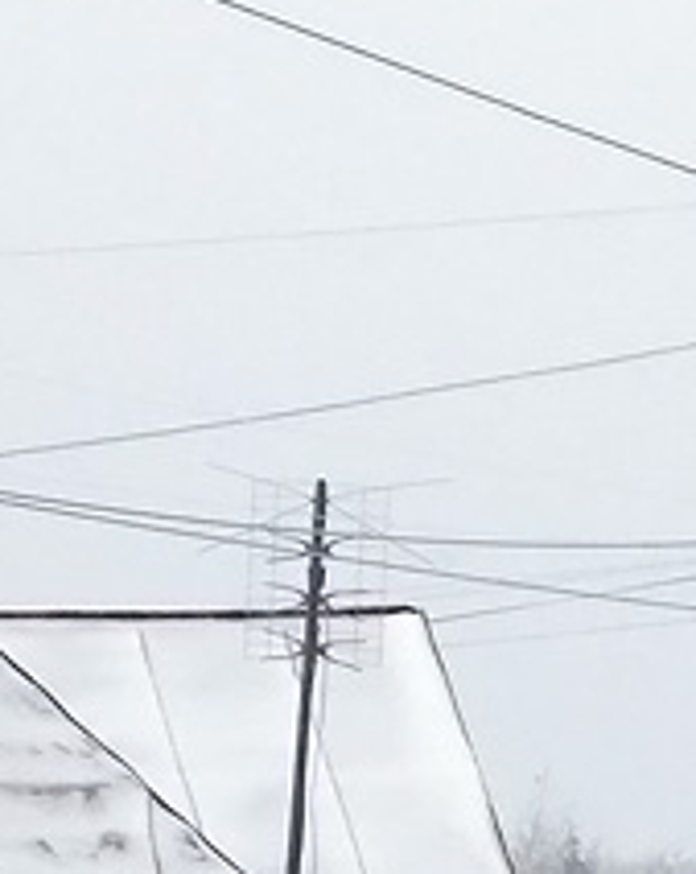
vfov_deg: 3.6
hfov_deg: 2.9
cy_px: 466
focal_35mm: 532
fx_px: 13728
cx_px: 1256
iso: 1000
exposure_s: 1/500
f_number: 4.9
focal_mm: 37.1
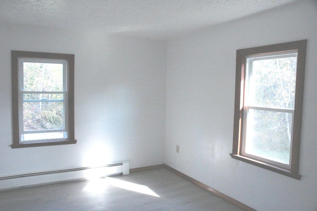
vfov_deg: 47.9
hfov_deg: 67.4
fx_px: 238
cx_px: 158
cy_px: 106
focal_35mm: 27
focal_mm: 18
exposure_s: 1/320
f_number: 5.6
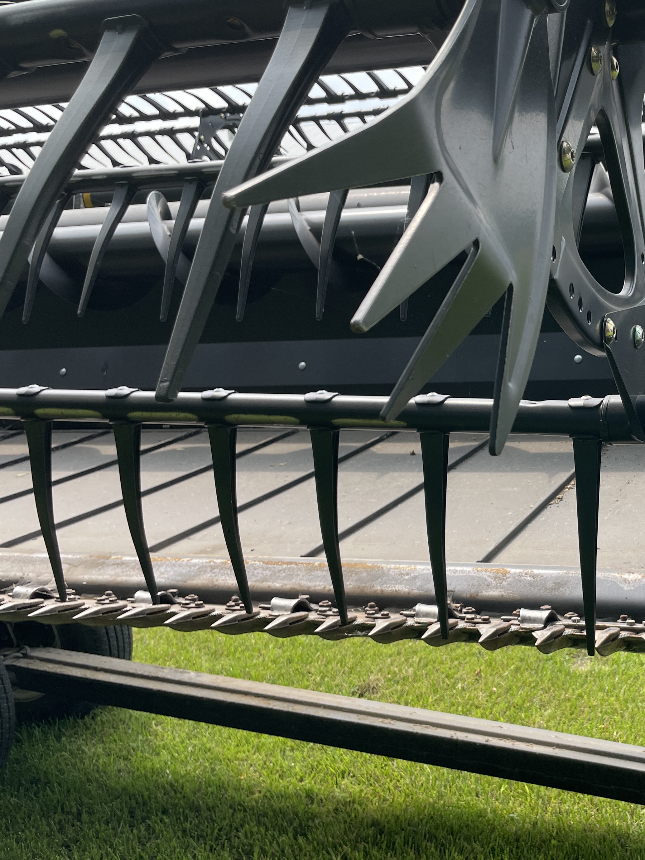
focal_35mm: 38
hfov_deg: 35.2
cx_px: 596
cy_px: 420
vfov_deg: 49.0
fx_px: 944
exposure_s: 1/861
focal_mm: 4.2
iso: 32
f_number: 1.6
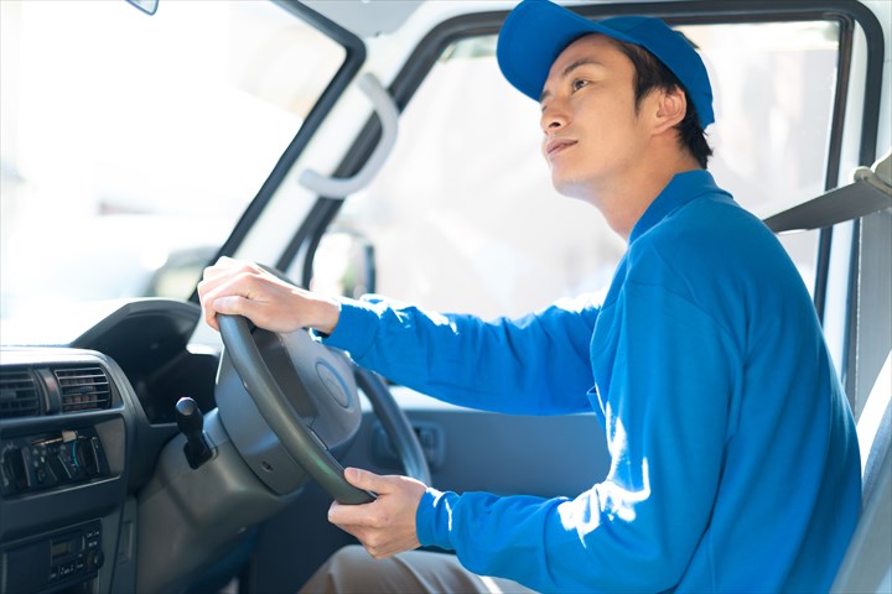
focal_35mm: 50
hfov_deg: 39.6
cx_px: 446
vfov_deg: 27.0
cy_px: 297
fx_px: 1239
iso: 100
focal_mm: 50
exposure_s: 1/200
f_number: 1.4
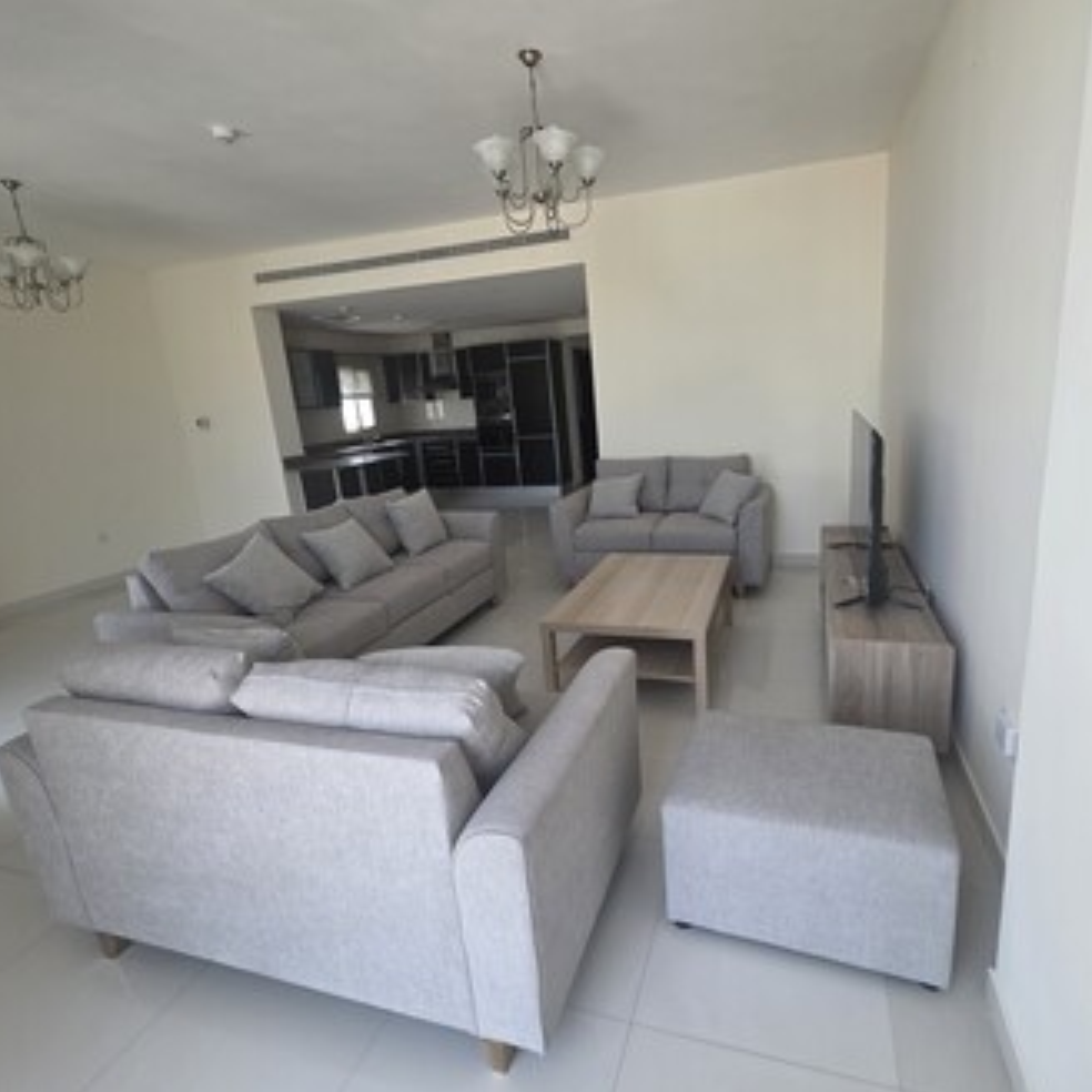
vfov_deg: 87.4
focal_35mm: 16
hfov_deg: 87.0
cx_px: 614
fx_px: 571
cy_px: 531
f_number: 1.9
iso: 160
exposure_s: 1/100
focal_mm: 2.2
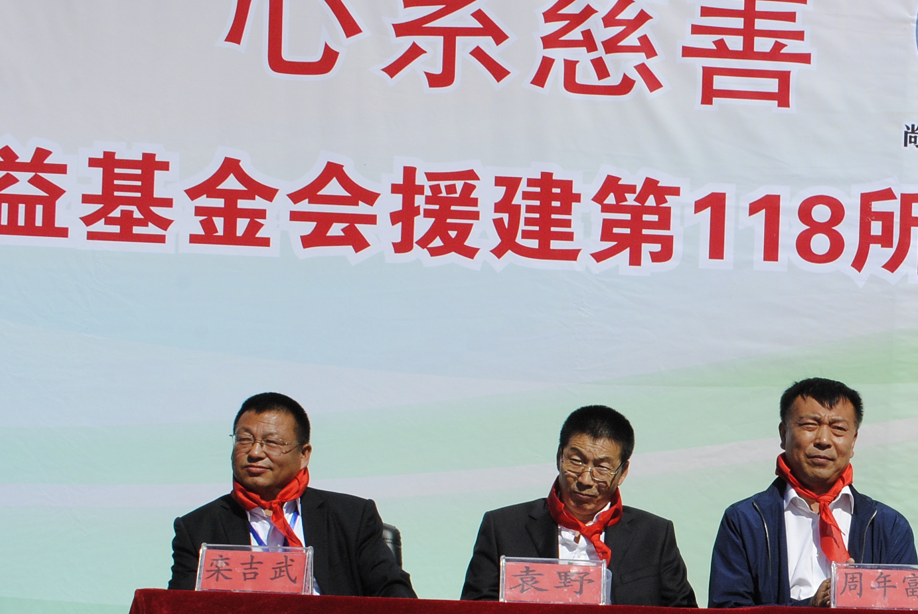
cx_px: 899
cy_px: 522
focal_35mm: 75
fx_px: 1915
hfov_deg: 25.7
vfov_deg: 18.0
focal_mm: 24
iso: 400
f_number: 14
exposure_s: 1/800
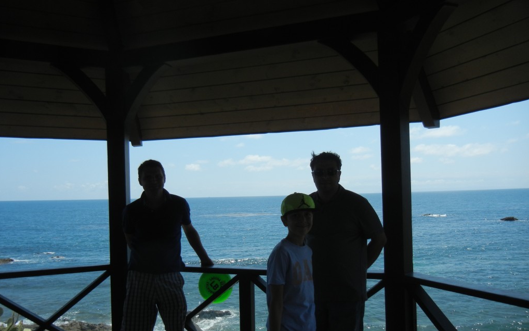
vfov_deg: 39.3
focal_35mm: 32
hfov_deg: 59.7
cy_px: 195
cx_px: 264
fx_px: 461
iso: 160
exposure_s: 1/541
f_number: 7
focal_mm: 5.4
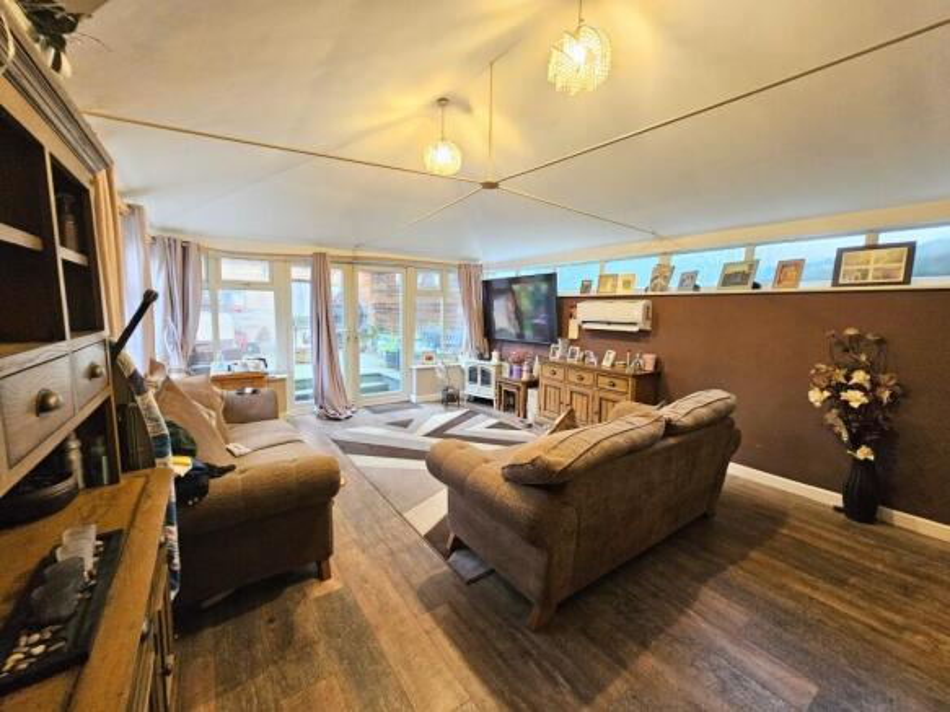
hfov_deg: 106.2
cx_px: 475
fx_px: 357
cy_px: 356
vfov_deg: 89.9
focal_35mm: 13
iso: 320
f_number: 2.2
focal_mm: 2.2
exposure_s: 1/50
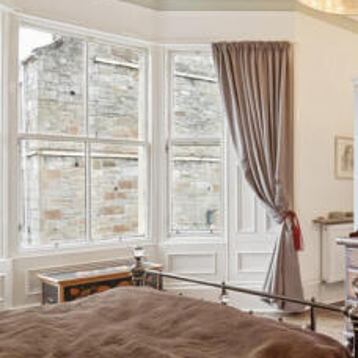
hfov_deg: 37.2
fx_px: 456
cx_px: 376
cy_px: 186
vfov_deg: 42.8
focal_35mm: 39
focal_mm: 16
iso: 5000
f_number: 8
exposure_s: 1/50
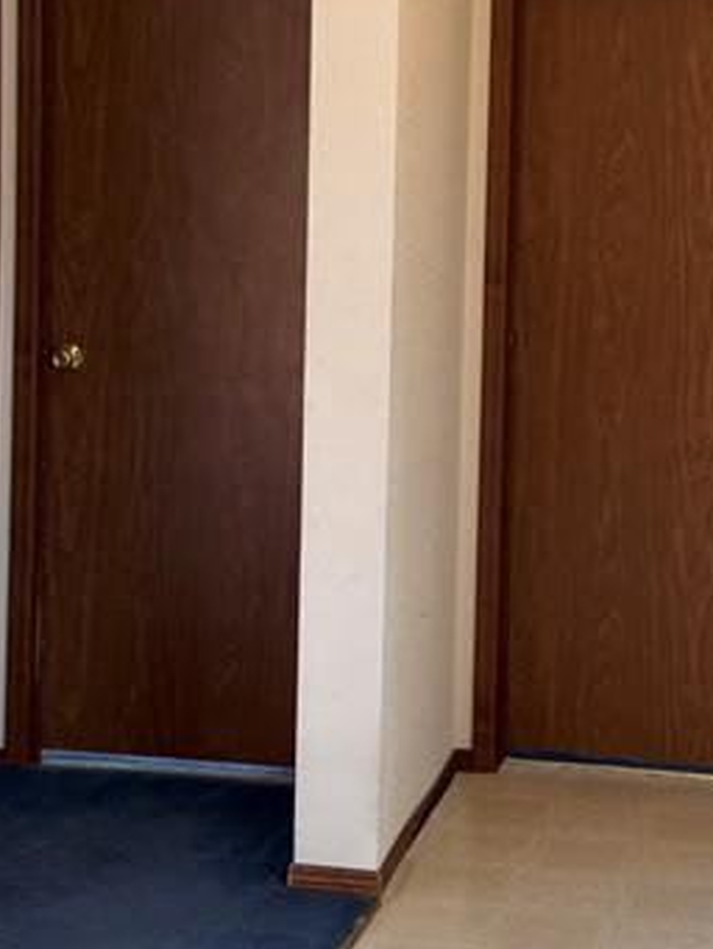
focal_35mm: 72
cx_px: 465
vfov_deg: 26.5
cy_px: 195
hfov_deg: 20.4
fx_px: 1976
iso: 100
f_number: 1.78
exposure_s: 1/120
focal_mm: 6.76
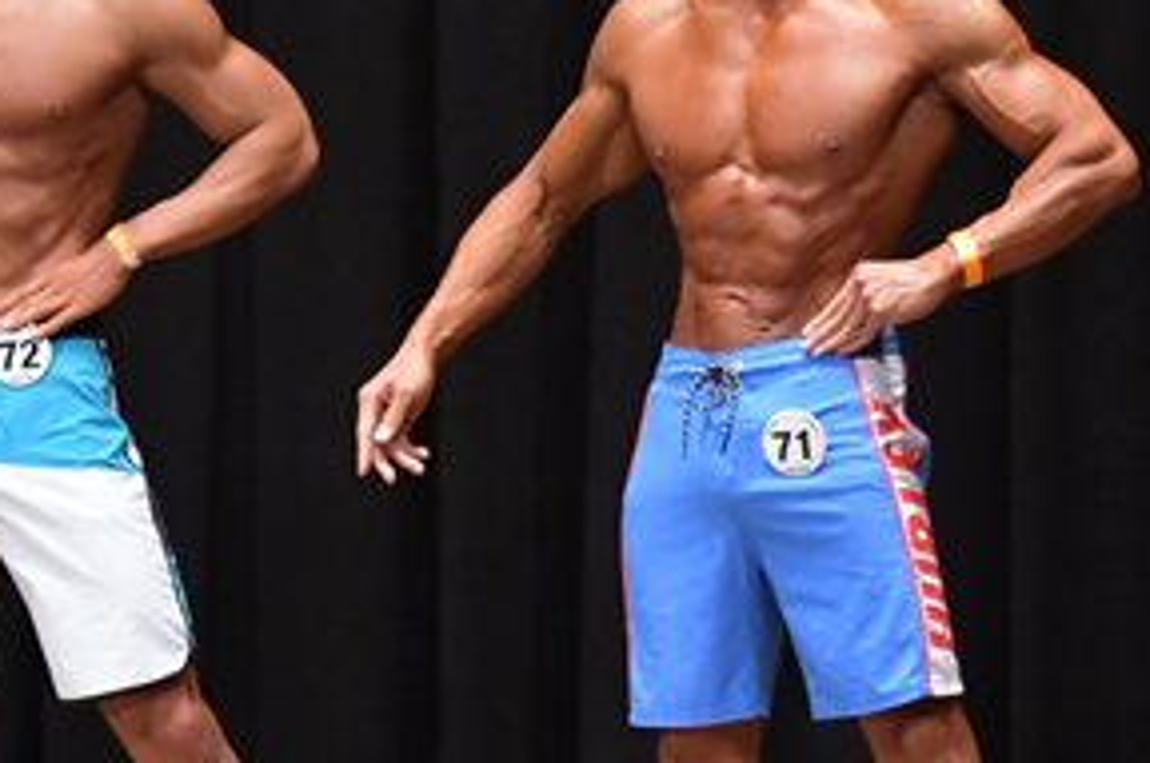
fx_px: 16073
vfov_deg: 2.7
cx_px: 118
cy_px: 356
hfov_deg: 4.1
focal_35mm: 504
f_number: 5.6
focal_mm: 125
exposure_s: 1/400
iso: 6400
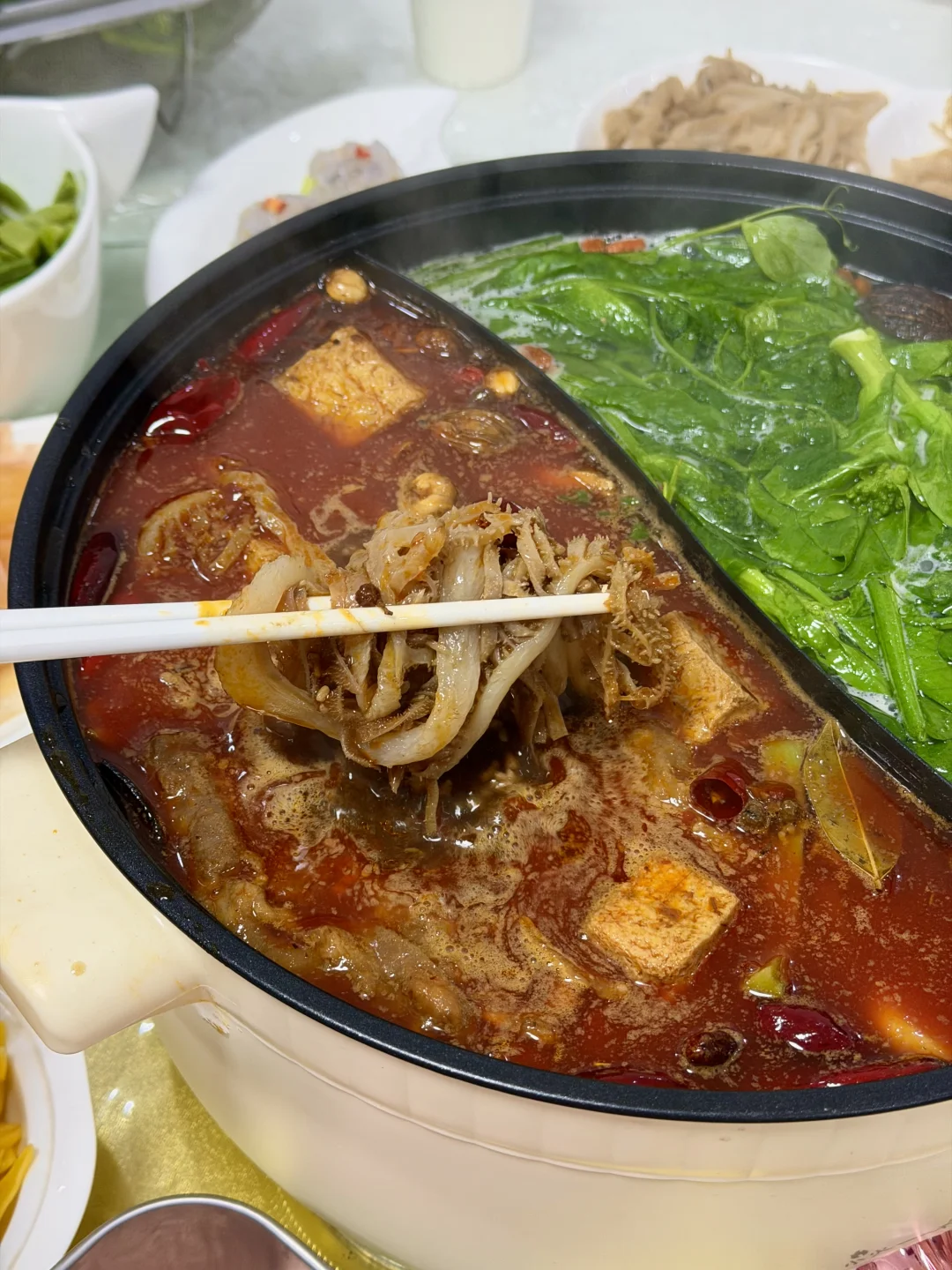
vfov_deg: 39.7
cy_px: 635
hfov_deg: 30.3
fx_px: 1760
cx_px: 476
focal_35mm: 48
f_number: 1.78
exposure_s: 1/50
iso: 200
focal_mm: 6.76
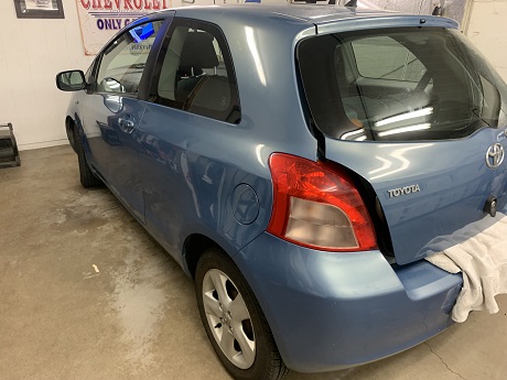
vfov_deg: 53.1
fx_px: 381
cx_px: 254
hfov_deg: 67.3
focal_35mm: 26
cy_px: 190
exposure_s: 1/60
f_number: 1.8
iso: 200
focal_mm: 4.25
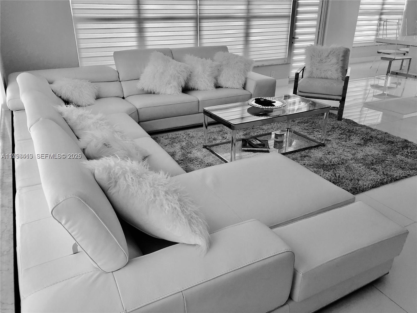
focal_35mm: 28
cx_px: 208
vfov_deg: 49.7
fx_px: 337
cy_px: 156
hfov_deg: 63.4
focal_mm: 3.99
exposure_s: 1/30
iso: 32
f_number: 1.8
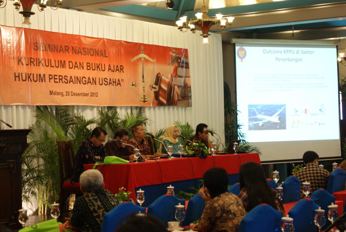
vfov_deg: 16.6
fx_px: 794
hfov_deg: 24.6
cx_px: 173
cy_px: 116
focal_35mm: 82
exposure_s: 1/5
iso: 400
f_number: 5.6
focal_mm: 55
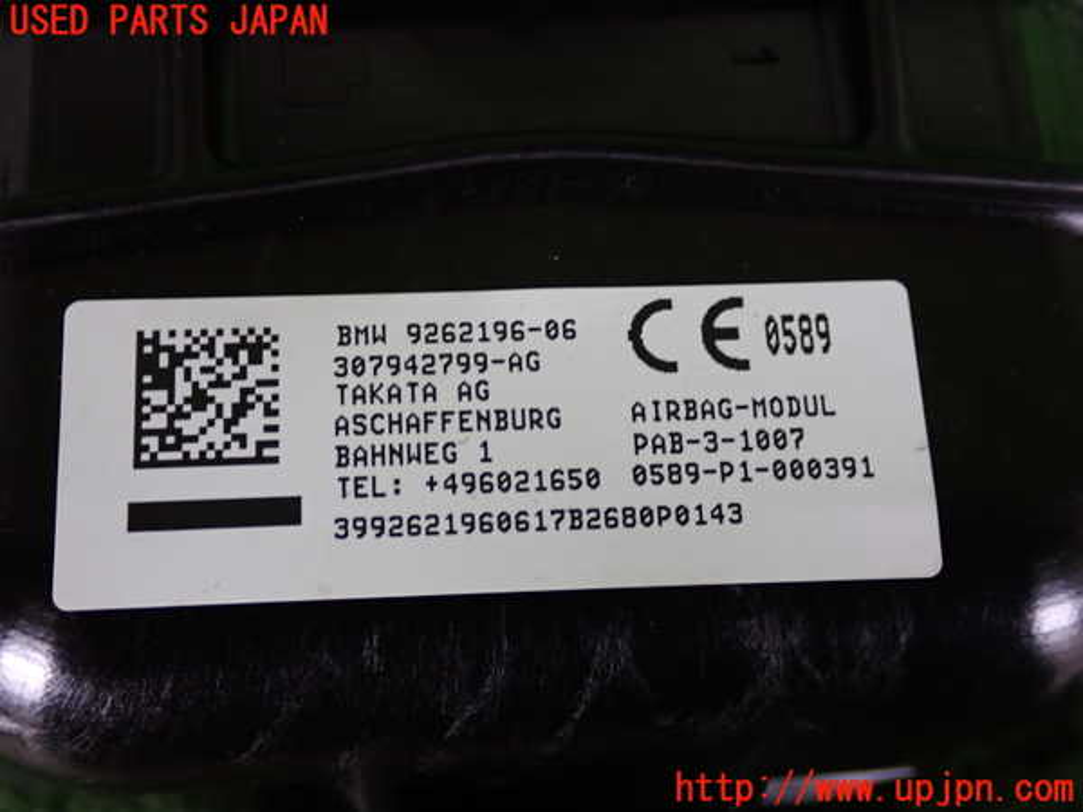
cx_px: 542
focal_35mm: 47
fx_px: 1470
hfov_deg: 40.4
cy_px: 406
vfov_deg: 30.9
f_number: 3.1
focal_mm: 8.4
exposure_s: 1/50
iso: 250
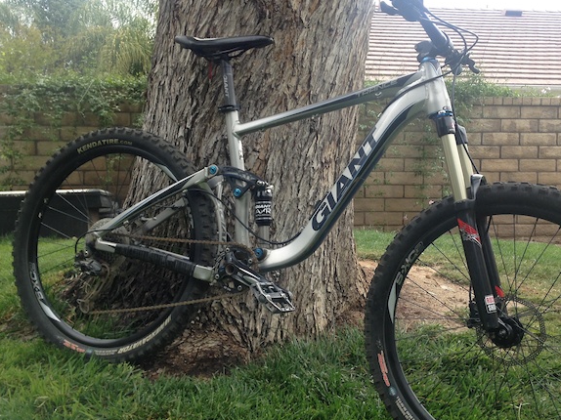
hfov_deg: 41.0
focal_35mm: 46
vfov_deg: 31.5
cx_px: 343
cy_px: 209
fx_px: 745
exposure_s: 1/382
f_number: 2.4
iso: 50
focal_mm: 4.12
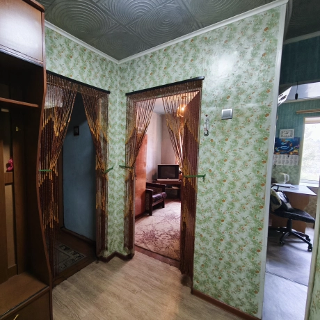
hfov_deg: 79.8
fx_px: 188
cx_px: 128
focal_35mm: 18
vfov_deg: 80.7
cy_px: 160
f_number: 2.2
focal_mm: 1.91
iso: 640
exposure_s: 1/25
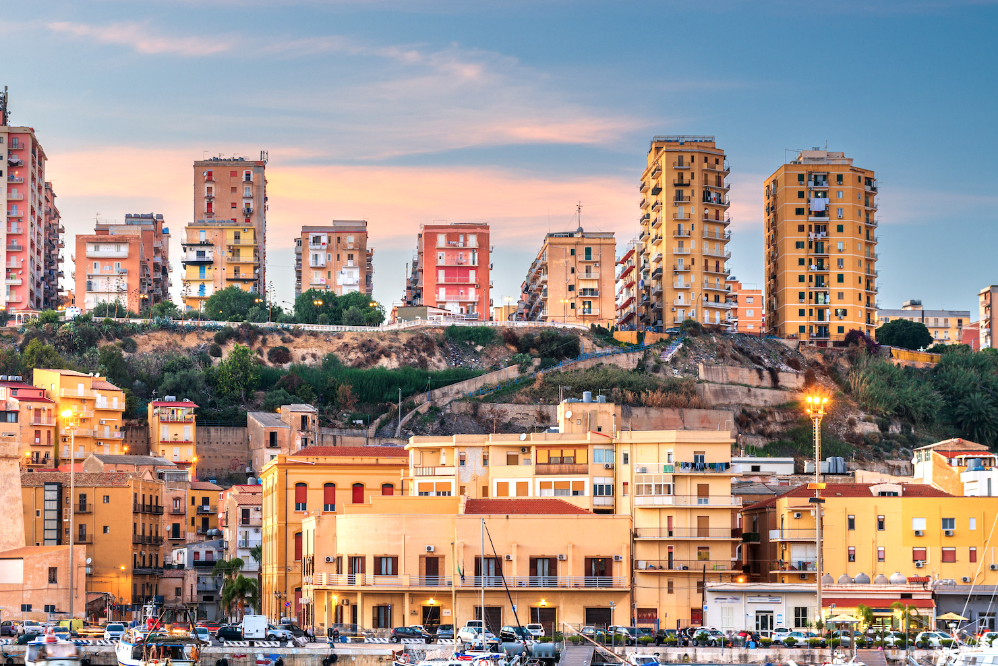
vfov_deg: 12.8
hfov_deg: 18.9
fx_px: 2966
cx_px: 206
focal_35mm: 107
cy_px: 364
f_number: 11
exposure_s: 30
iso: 64
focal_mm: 66
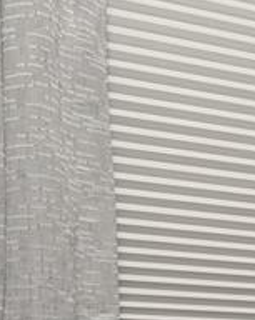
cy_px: 450
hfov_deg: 14.2
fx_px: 889
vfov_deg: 18.5
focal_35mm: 94
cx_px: 475
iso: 339
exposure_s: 1/52
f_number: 1.85
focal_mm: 6.81
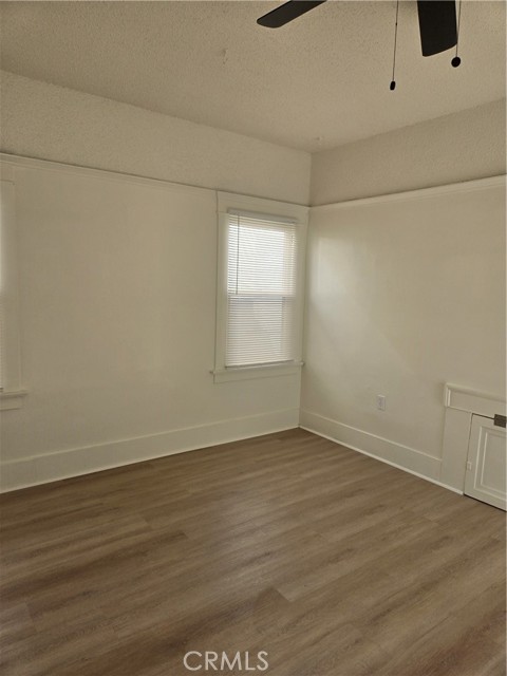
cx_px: 254
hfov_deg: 58.9
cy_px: 338
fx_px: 449
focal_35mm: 23
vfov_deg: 73.9
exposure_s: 1/260
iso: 25
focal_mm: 5.4
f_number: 1.8
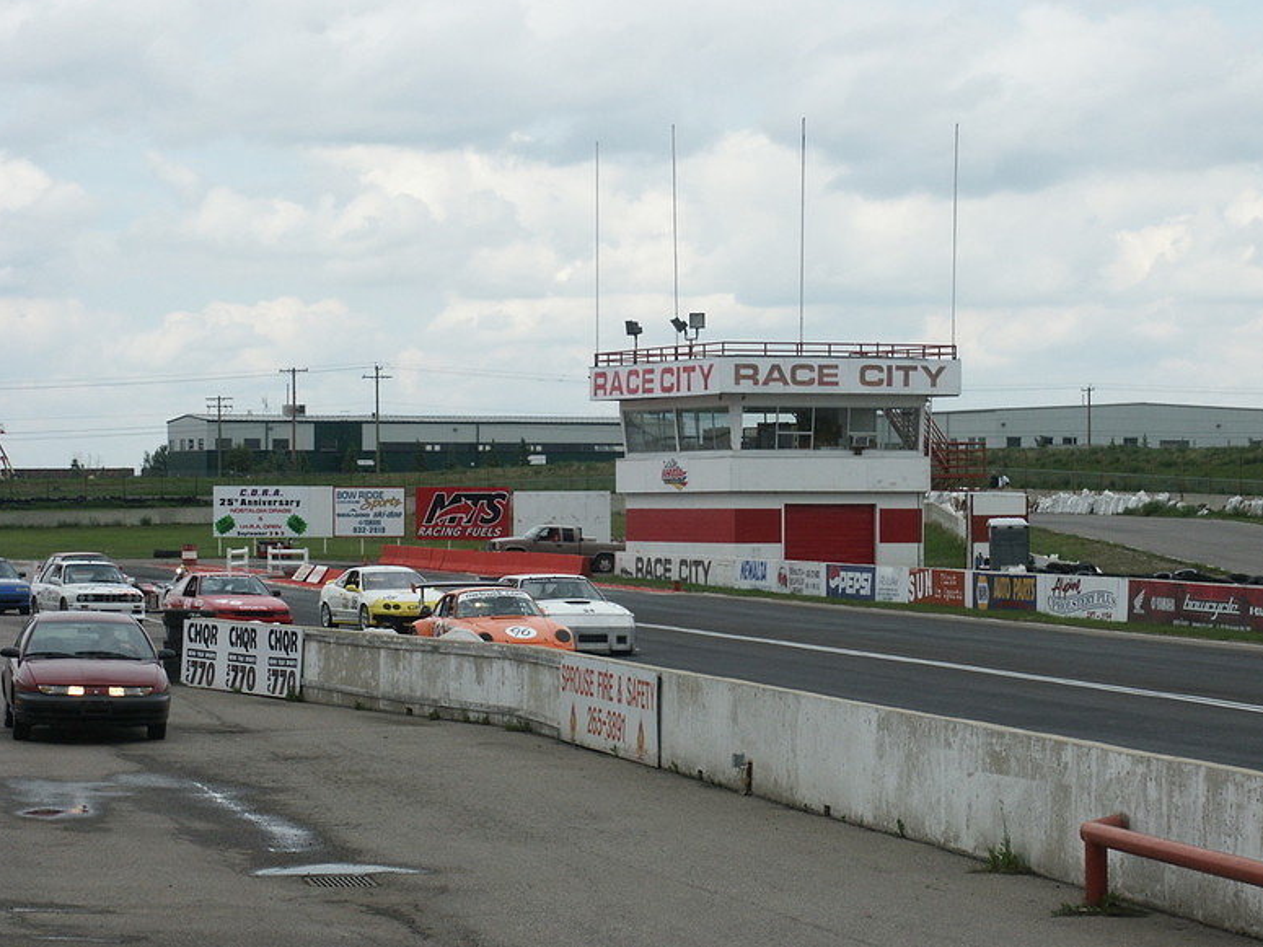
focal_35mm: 126
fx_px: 4597
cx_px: 636
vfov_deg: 11.8
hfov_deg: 15.6
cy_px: 482
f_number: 6.7
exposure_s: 1/500
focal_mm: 30.87
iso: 100
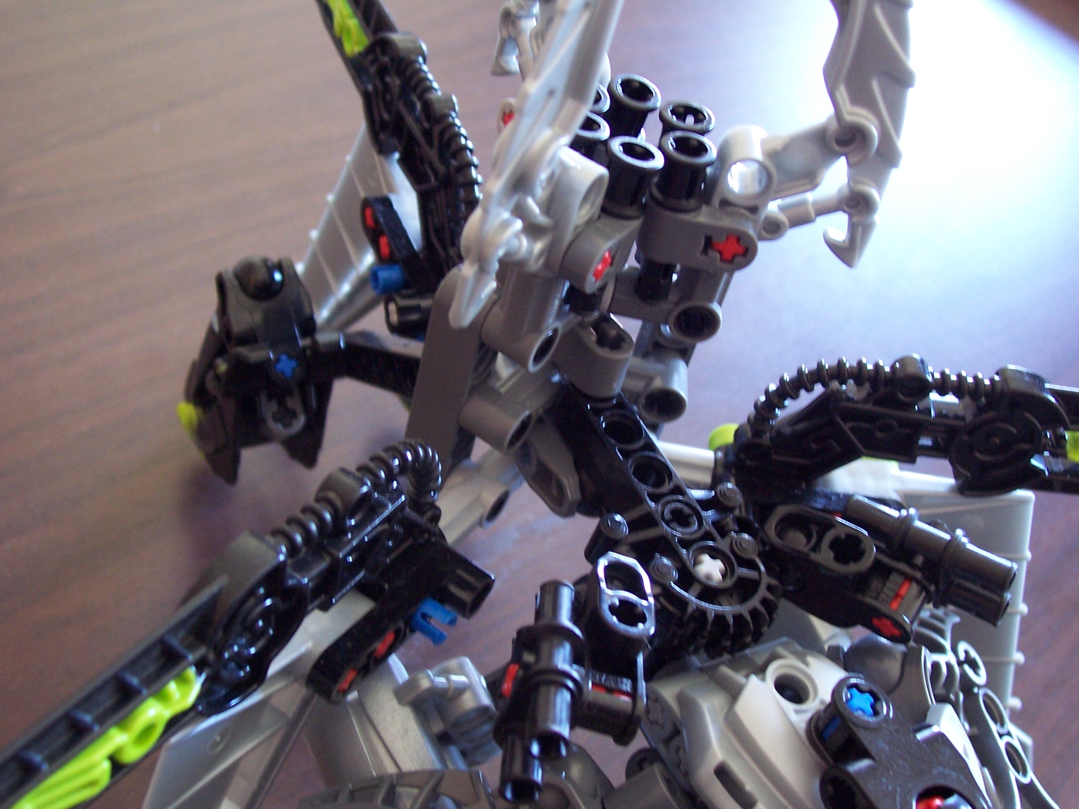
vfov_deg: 34.3
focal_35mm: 42
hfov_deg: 44.8
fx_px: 1309
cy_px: 404
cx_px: 540
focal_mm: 7
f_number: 3
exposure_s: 1/8
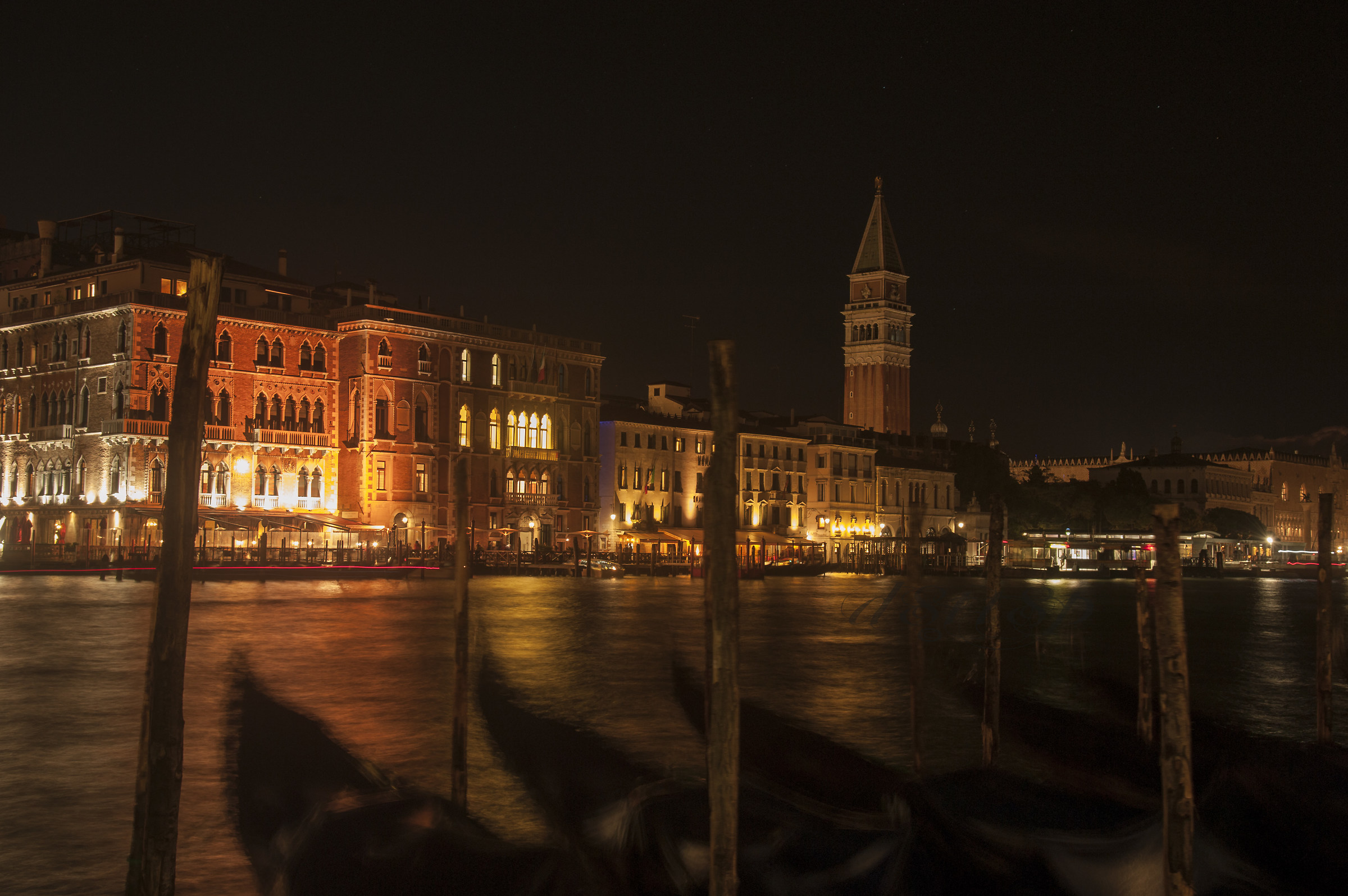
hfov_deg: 48.5
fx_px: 1497
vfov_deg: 33.3
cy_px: 448
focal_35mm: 40
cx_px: 674
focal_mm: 40
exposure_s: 10
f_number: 8
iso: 200
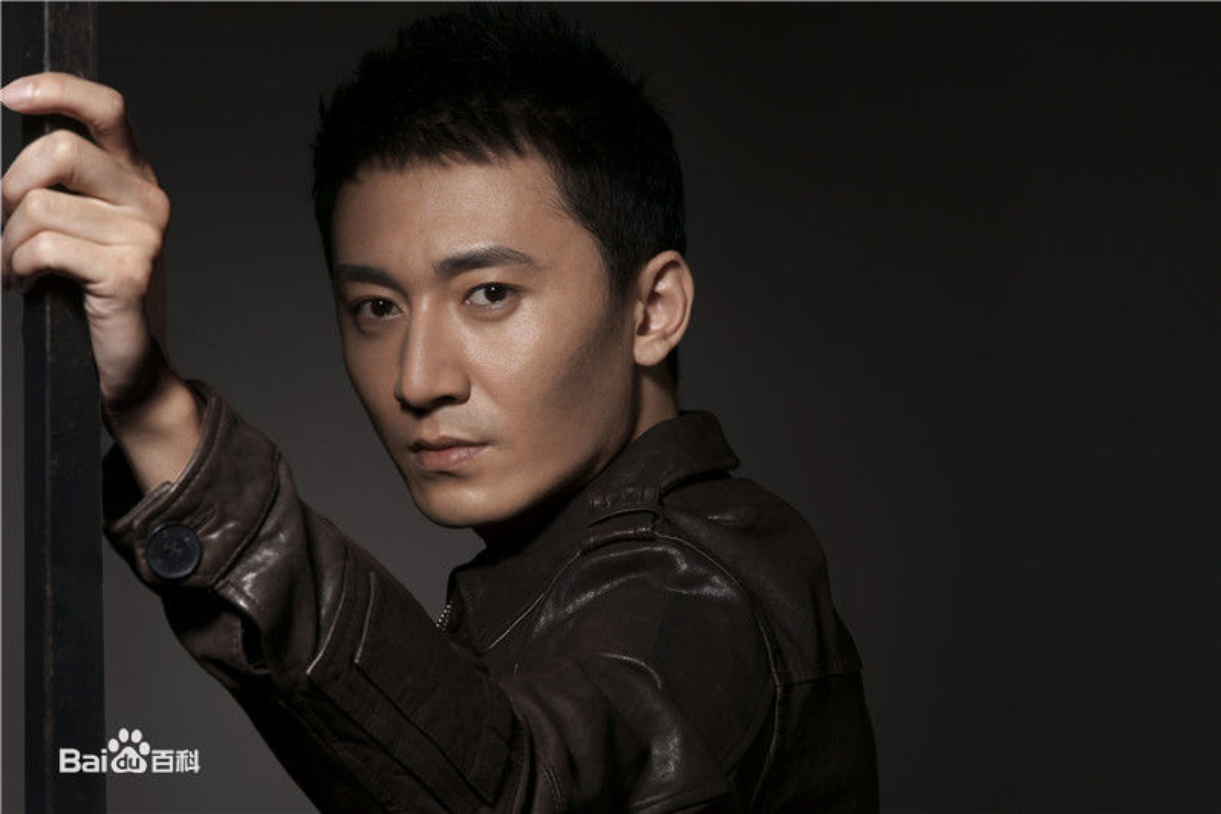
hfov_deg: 15.2
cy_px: 407
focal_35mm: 135
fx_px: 4578
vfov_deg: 10.2
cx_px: 610
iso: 100
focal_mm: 135
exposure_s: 1/125
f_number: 14
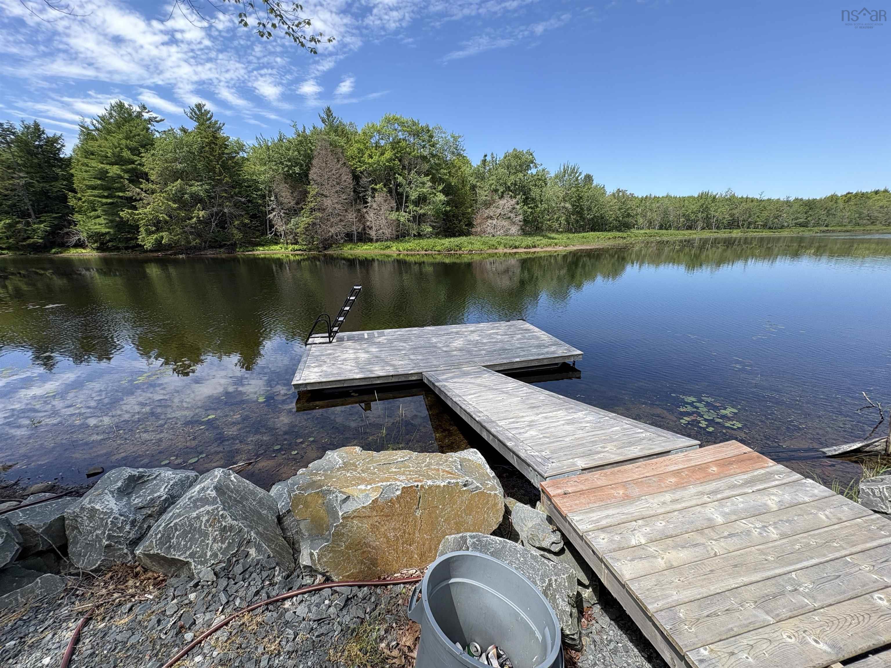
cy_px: 334
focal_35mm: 14
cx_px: 446
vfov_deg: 85.7
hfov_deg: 102.1
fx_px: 360
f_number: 2.2
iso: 40
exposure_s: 1/821
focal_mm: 2.22
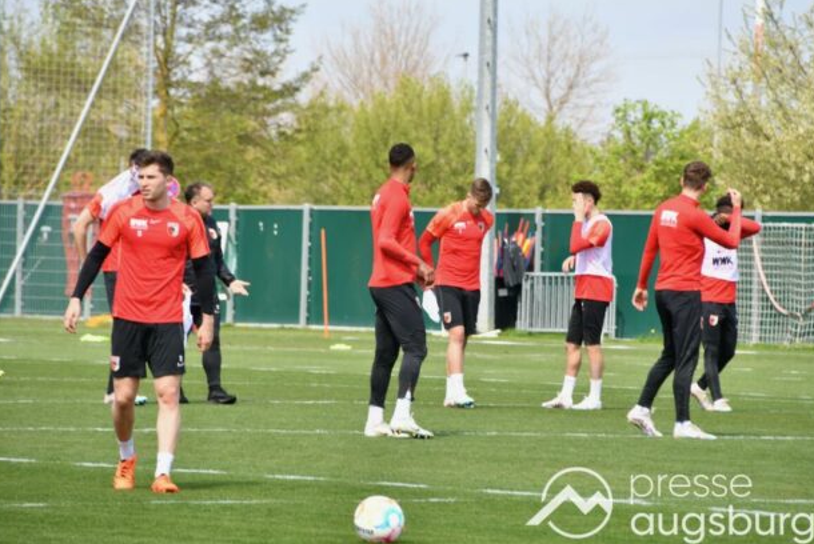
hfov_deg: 5.6
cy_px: 272
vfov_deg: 3.7
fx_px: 8397
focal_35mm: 371
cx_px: 416
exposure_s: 1/640
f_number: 13
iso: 500
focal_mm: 240
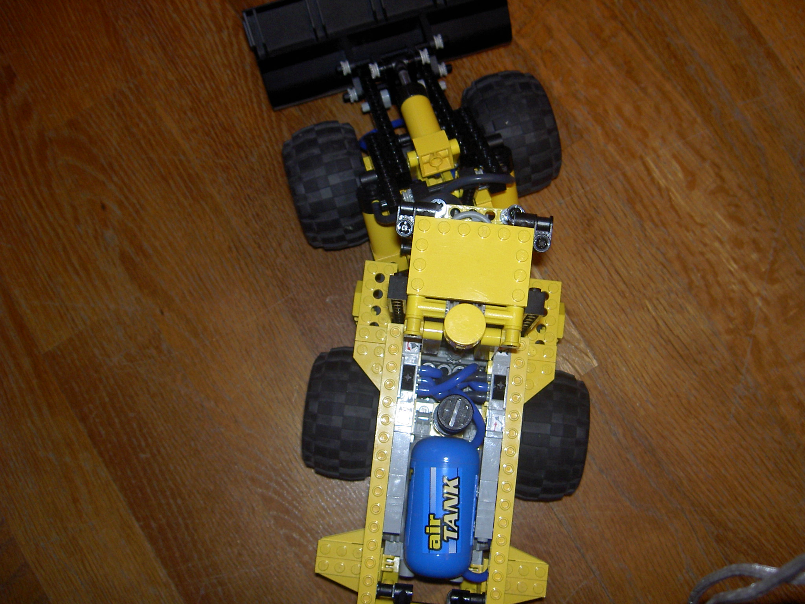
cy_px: 302
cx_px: 402
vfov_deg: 36.8
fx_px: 907
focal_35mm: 39
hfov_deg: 47.9
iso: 100
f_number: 2.8
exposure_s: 1/59.5
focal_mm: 8
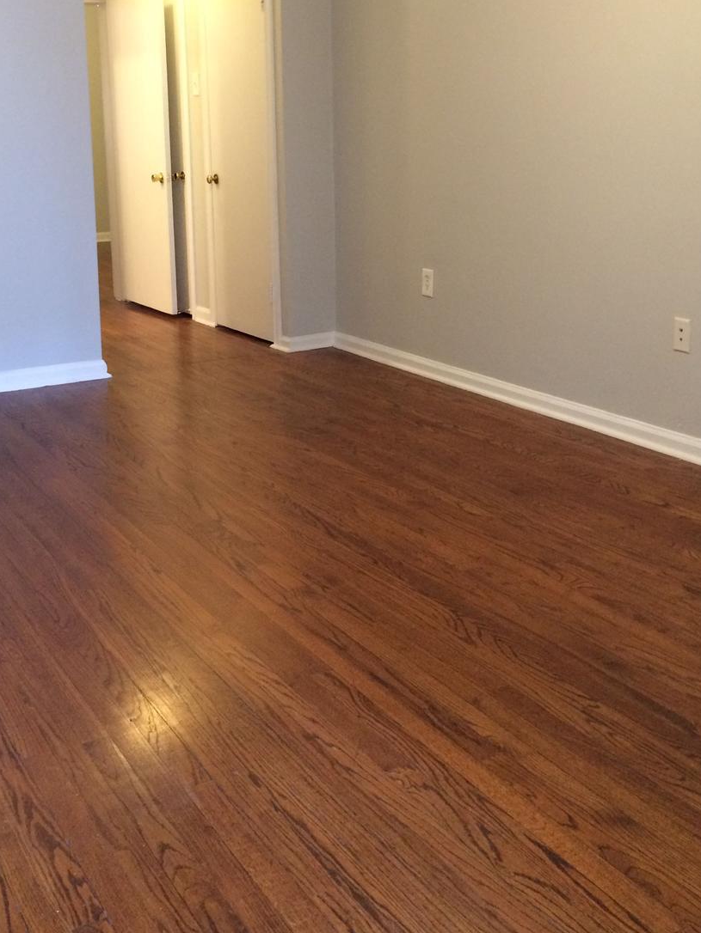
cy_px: 328
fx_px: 1107
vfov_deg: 45.2
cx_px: 259
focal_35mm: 41
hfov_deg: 34.9
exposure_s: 1/30
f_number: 2.2
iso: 200
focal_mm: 4.15
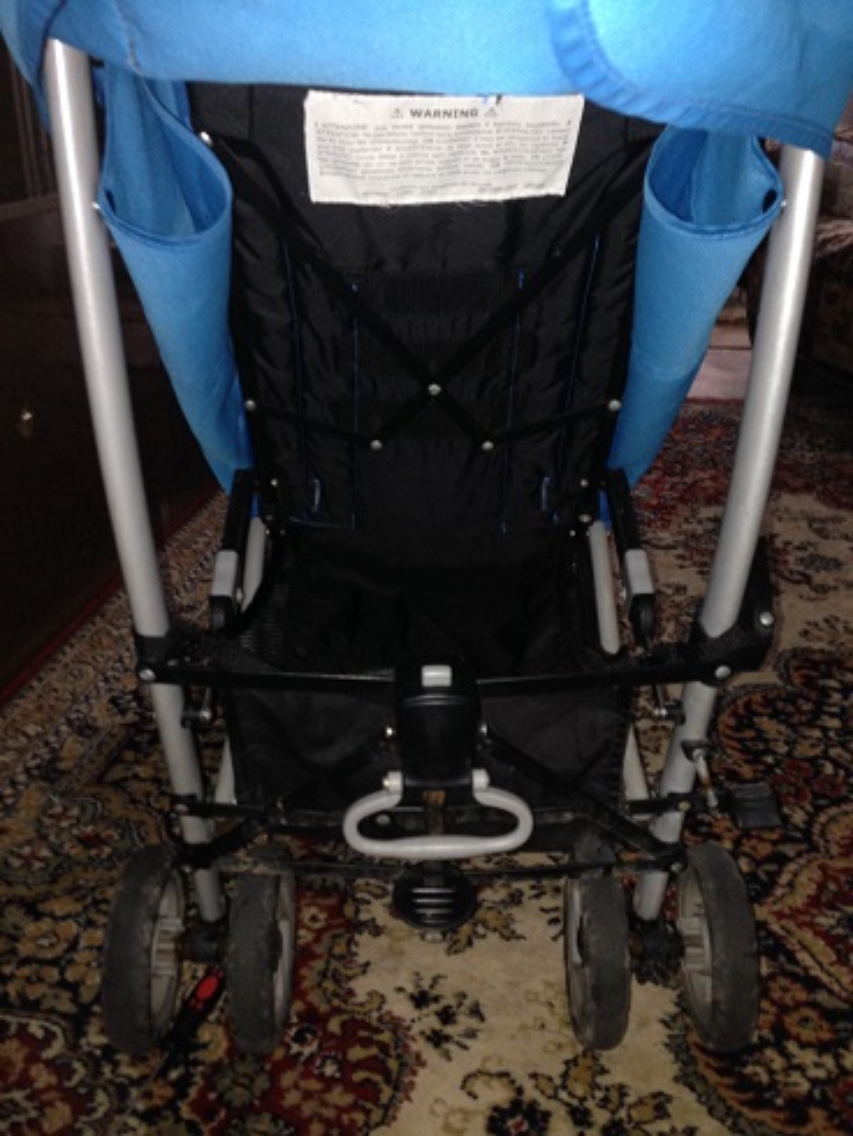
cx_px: 426
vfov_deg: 55.3
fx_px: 1083
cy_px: 568
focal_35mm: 33
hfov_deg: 43.0
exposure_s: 1/16
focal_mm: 4.12
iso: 160
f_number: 2.4
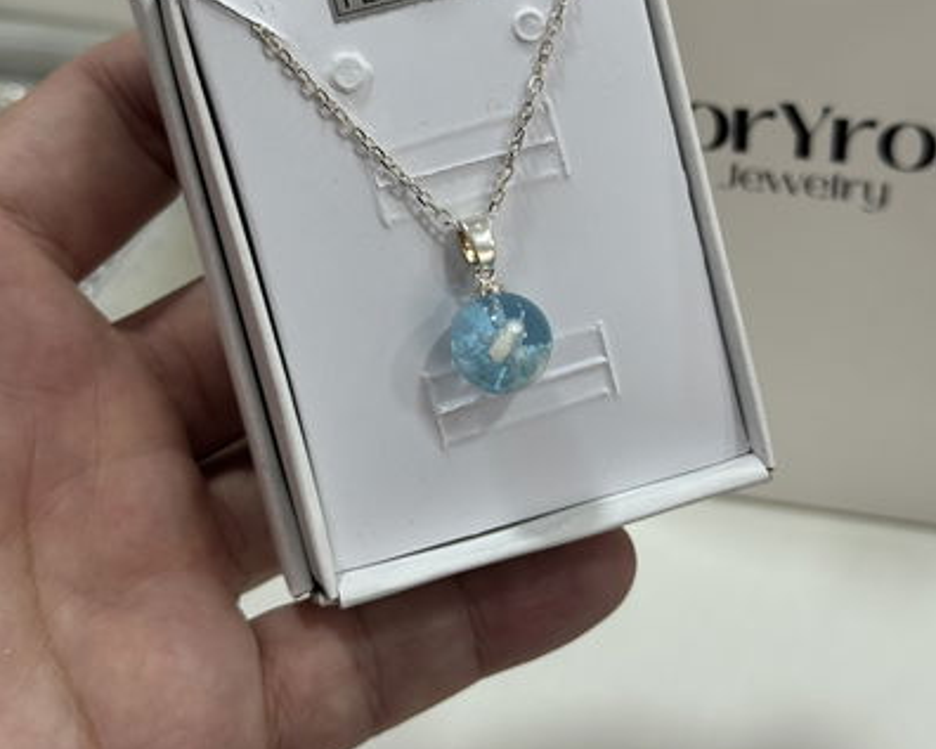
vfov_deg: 24.1
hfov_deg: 30.0
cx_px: 470
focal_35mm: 63
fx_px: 1746
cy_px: 256
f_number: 1.78
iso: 50
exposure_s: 1/50
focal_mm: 6.76
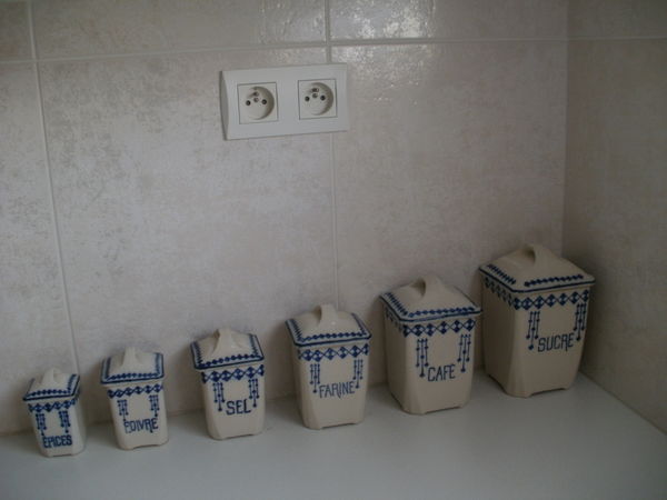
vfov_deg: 39.7
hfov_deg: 51.4
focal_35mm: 36
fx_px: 694
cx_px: 334
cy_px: 250
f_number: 3.5
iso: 125
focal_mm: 6.3
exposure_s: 1/25
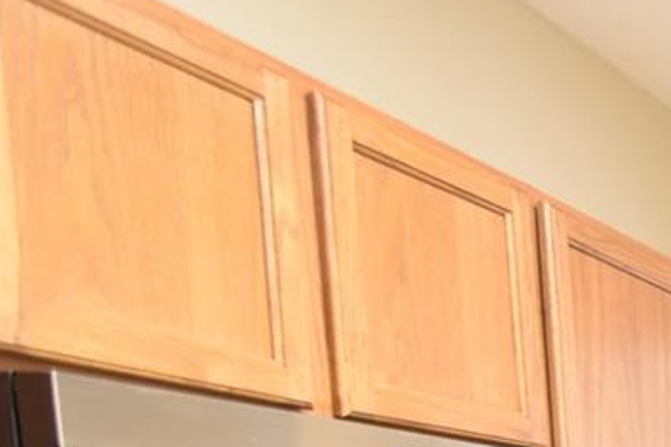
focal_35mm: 62
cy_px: 731
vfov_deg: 18.5
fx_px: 1156
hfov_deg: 19.9
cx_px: 1297
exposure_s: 1/30
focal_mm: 10
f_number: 3.5
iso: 800
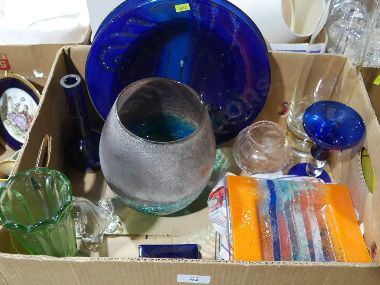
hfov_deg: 46.8
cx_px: 190
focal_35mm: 40
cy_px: 142
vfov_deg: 36.0
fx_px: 439
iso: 1000
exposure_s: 1/60
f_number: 4.5
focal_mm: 20
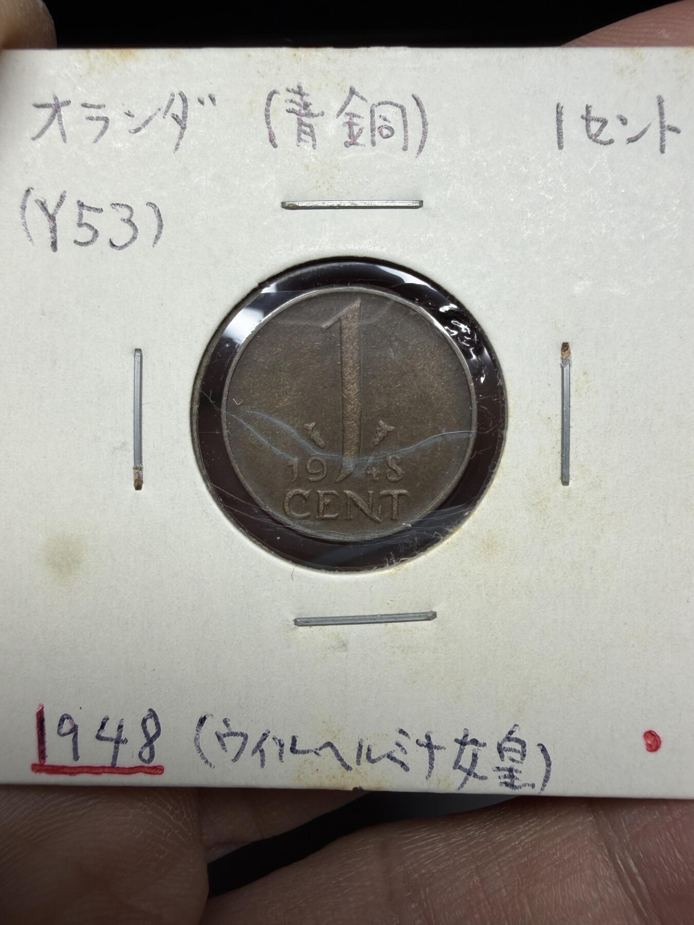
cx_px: 347
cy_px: 462
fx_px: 695
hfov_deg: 53.1
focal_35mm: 26
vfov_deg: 67.3
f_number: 2.2
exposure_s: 1/304
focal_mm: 2.22
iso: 40
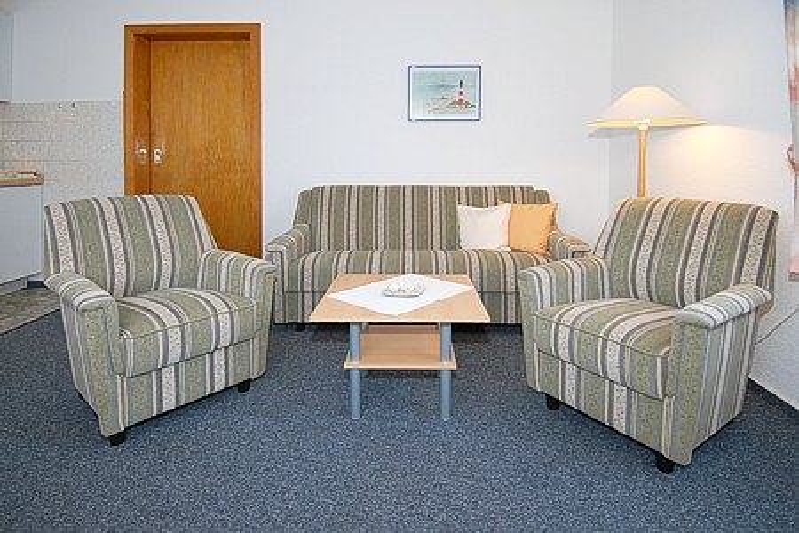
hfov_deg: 90.0
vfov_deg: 67.4
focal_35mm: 18
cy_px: 266
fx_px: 399
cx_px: 400
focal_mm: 12
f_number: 5
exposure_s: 1/80
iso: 400
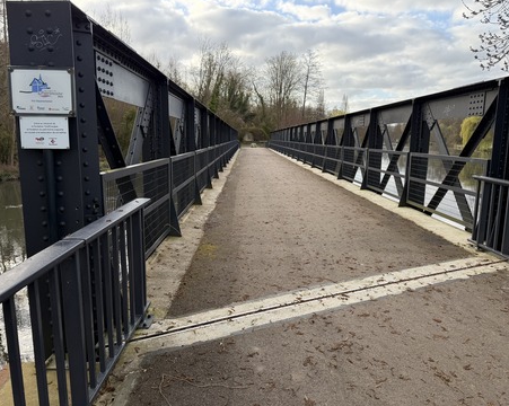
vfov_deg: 54.9
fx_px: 391
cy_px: 205
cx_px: 240
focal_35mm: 26
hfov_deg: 66.0
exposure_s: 1/1060
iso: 100
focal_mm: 6.76
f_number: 1.78
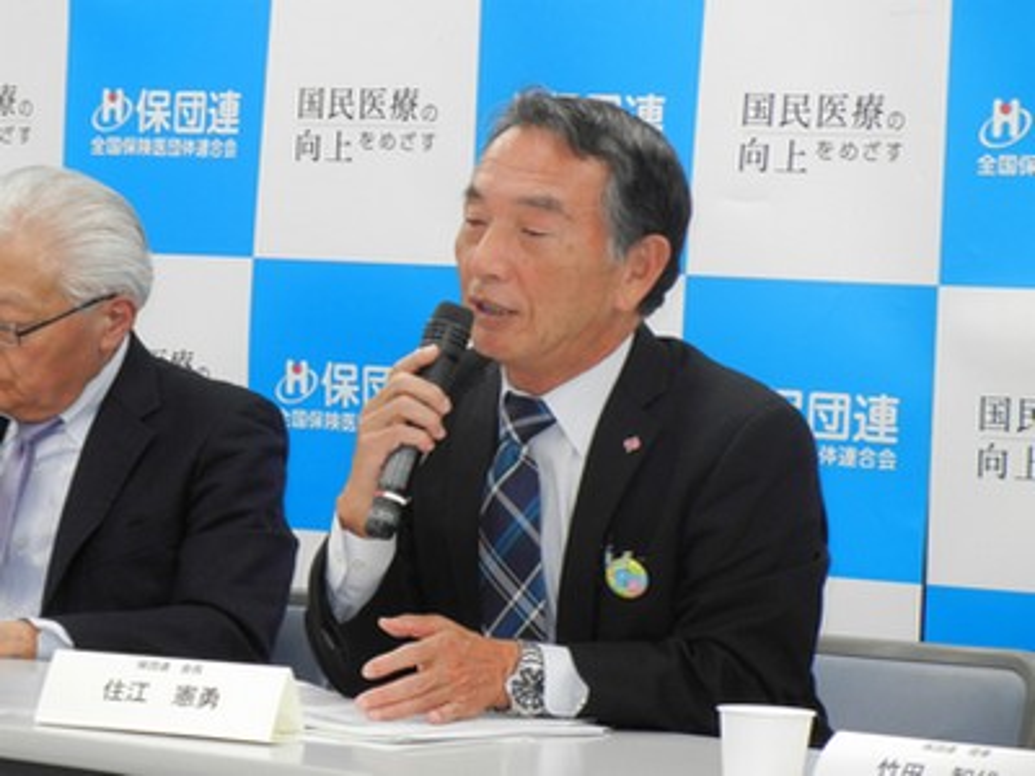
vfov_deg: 9.8
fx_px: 4545
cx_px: 518
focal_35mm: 152
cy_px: 388
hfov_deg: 13.0
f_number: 4.6
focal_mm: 27.4
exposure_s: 1/60
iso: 634
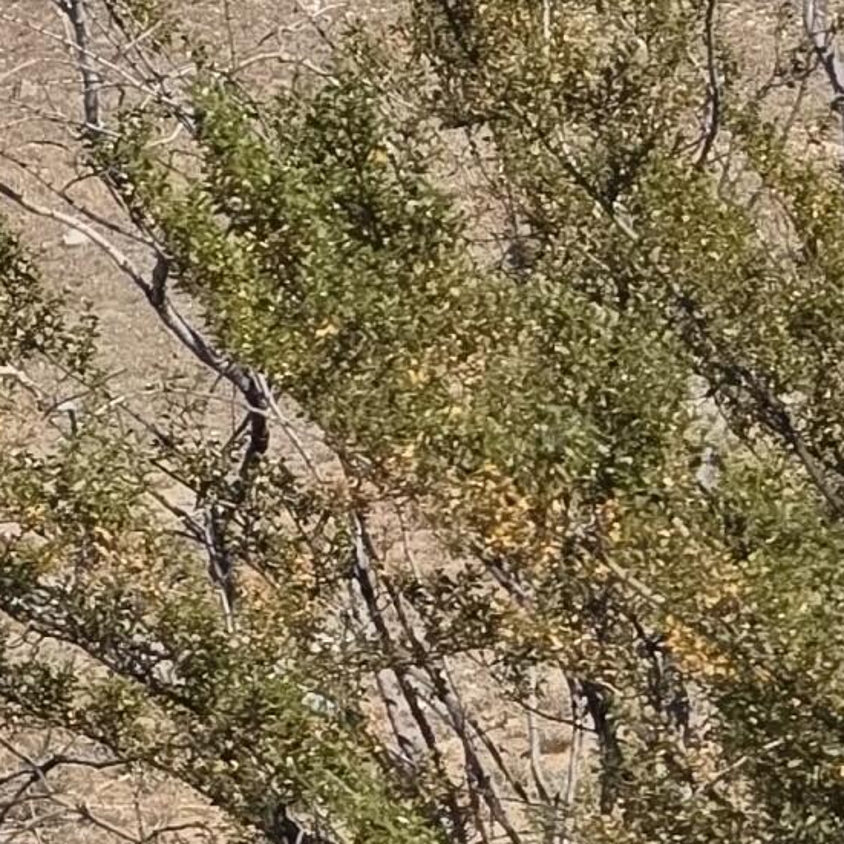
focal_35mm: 332
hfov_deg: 5.2
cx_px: -452
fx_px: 9158
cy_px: -93
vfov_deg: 5.3
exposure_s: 1/2993
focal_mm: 7.9
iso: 50
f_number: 2.4
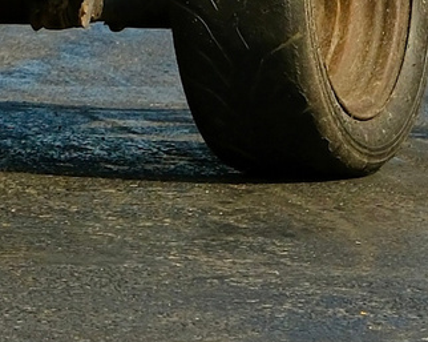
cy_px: -592
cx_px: -447
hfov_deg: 2.3
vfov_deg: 1.8
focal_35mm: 844
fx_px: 10681
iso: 160
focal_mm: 75
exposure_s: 1/1600
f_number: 4.5
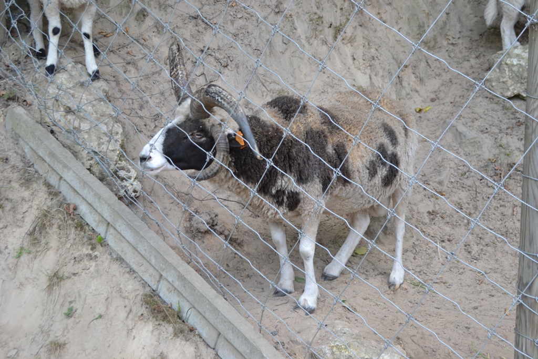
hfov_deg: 33.4
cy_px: 180
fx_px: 897
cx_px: 269
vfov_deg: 22.6
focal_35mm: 60
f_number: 5.3
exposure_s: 1/80
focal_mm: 40
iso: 400
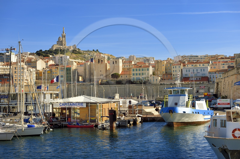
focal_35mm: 70
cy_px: 80
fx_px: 466
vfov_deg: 19.4
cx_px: 120
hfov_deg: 28.9
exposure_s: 1/500
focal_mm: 70
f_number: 10
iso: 200
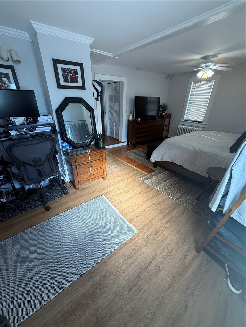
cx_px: 123
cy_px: 164
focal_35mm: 14
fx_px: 133
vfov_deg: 102.1
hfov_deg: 85.7
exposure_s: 1/120
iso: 100
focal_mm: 2.22
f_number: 2.2
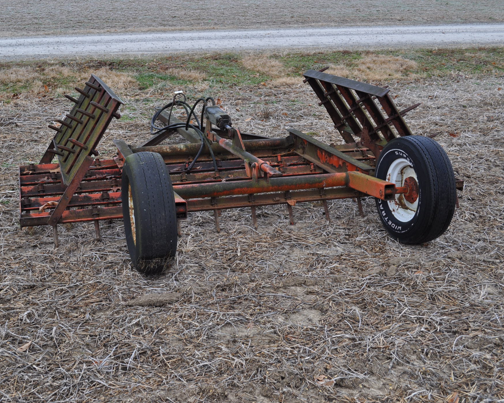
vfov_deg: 33.4
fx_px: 671
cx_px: 207
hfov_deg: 41.0
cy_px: 200
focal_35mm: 45
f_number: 7.1
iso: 200
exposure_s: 1/200
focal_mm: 26
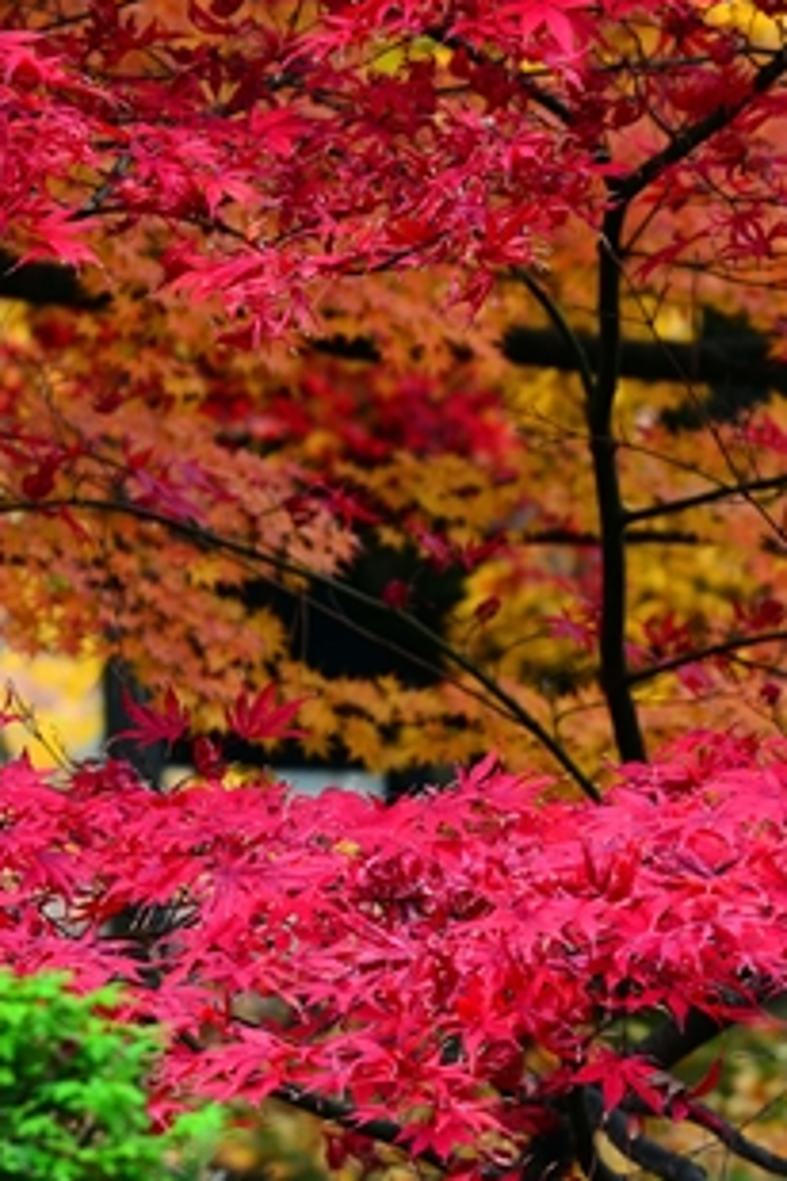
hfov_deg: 4.4
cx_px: 653
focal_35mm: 311
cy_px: 967
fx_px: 10197
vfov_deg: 6.6
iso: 800
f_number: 7.1
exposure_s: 1/200
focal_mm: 120
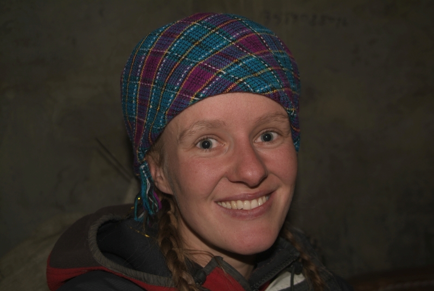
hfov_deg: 41.9
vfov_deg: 28.7
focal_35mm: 47
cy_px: 146
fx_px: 567
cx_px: 217
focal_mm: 31
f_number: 4.2
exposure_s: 1/60
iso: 100
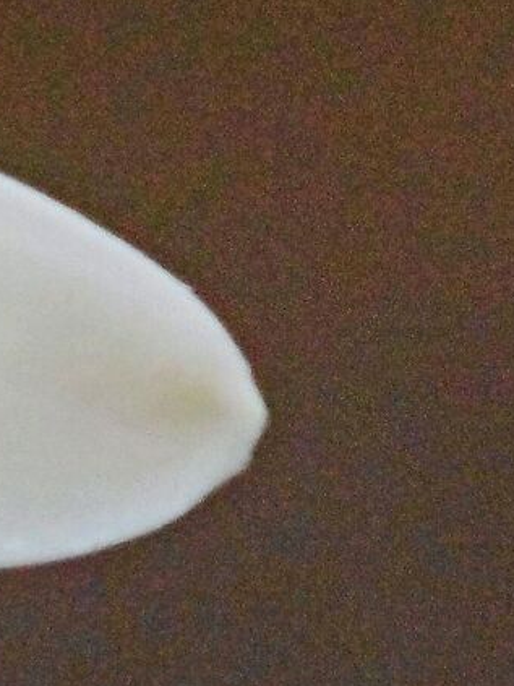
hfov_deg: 0.3
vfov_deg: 0.4
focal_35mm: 4835
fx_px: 95772
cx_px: -795
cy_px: 329
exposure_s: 1/160
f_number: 6.5
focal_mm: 156.9
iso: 200
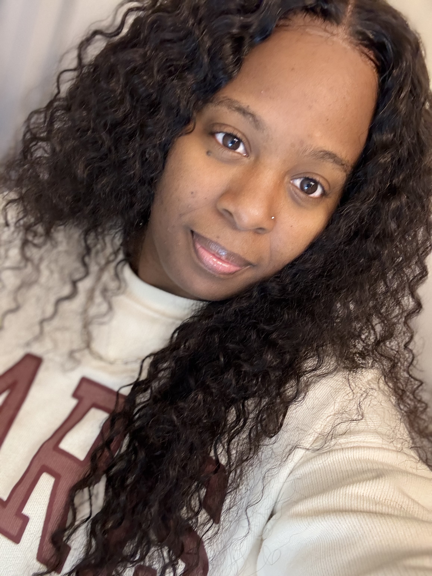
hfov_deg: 46.8
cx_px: 216
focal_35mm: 30
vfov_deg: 60.0
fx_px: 499
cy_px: 288
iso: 250
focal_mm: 2.69
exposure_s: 1/40
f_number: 1.9
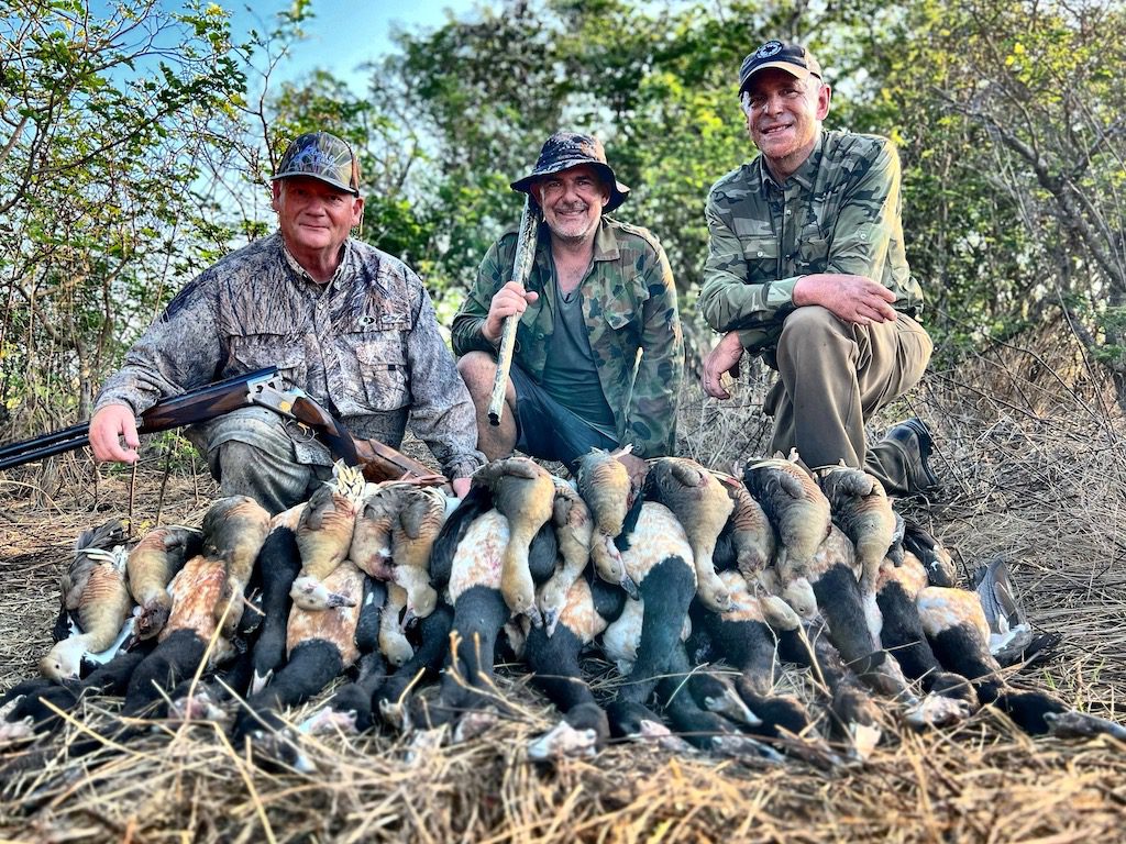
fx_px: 846
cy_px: 422
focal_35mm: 26
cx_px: 563
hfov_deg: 67.3
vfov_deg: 53.1
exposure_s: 1/422
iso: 50
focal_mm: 5.7
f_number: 1.5
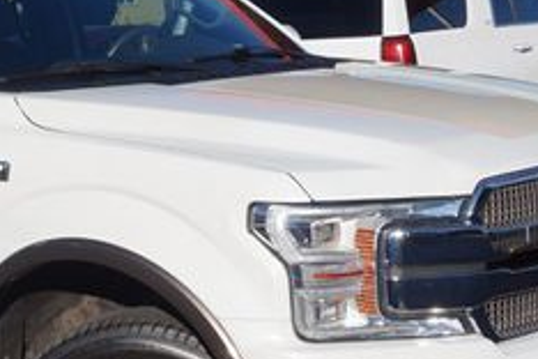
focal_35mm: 94
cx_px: 32
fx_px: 1410
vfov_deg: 14.5
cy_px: 239
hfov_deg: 21.0
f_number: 11
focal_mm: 23
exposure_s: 1/200
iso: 100
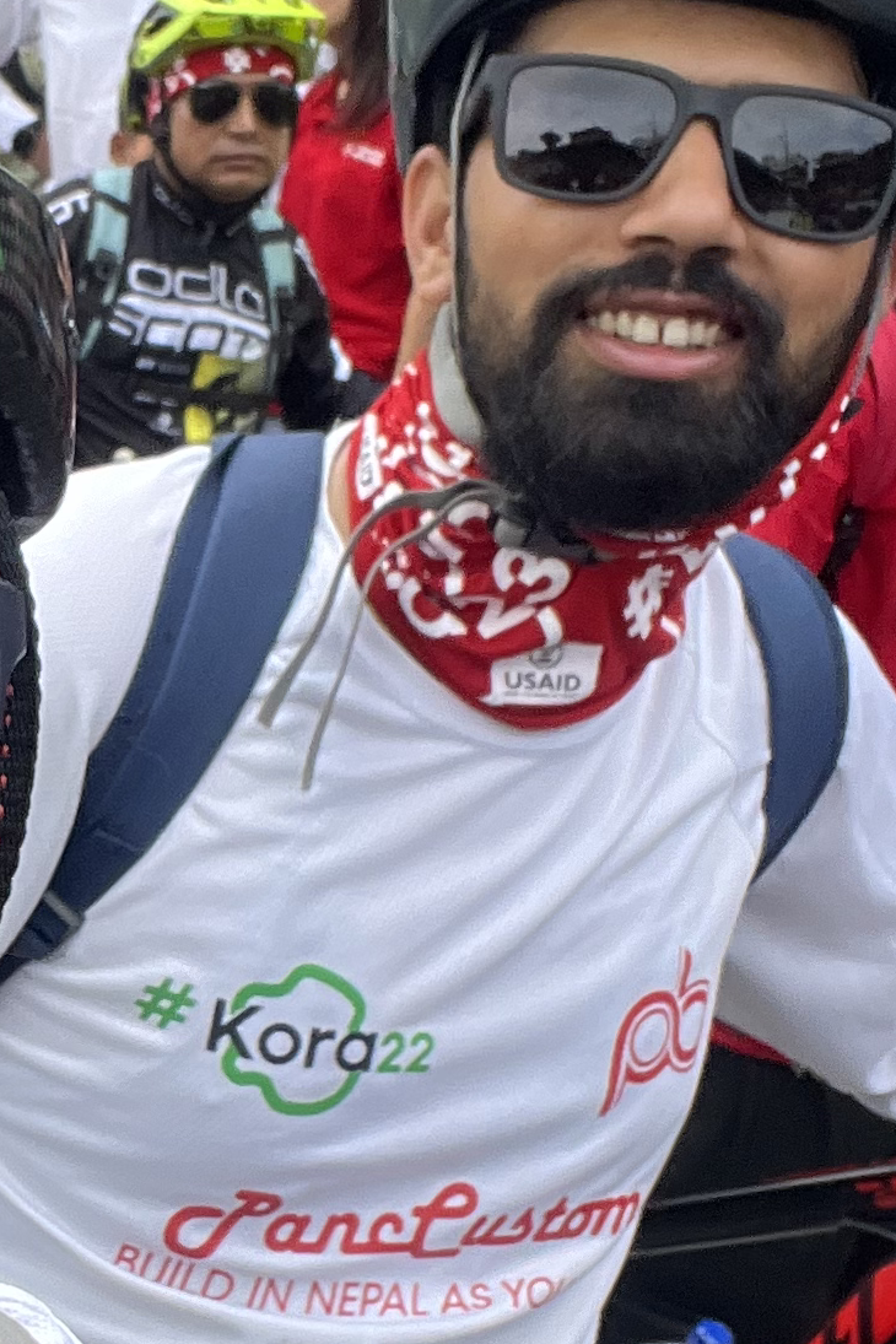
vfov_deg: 23.1
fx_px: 3285
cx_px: -131
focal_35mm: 88
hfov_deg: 15.1
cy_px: 837
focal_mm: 2.71
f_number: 2.2
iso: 50
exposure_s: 1/165
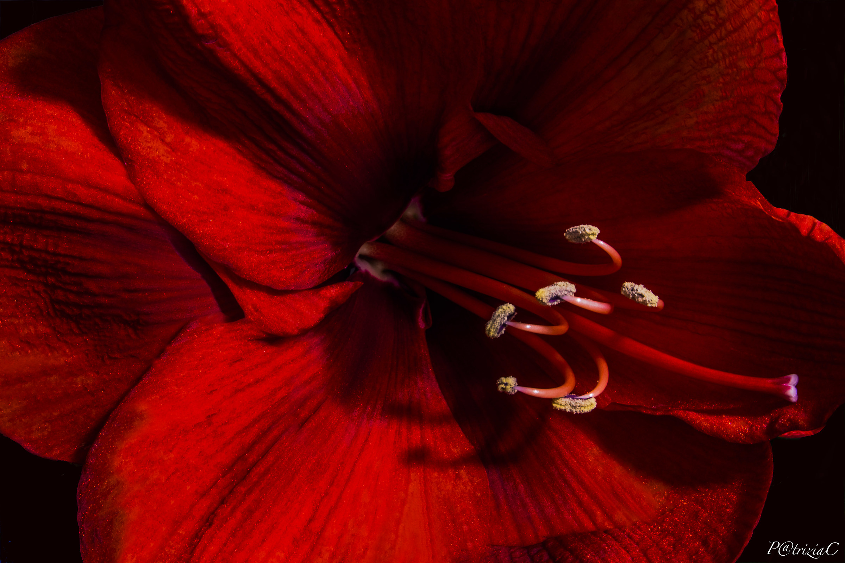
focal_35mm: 83
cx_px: 422
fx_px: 1948
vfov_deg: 16.5
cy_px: 282
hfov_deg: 24.5
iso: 100
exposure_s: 12
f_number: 22
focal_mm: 55
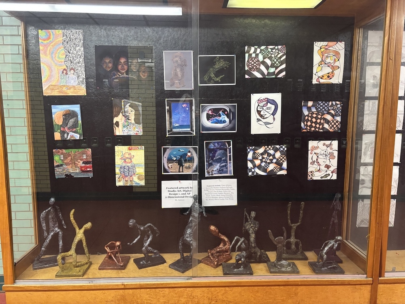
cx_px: 202
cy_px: 152
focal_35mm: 26
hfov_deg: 67.3
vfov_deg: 53.1
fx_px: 304
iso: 400
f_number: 1.6
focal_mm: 5.96
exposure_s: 1/60
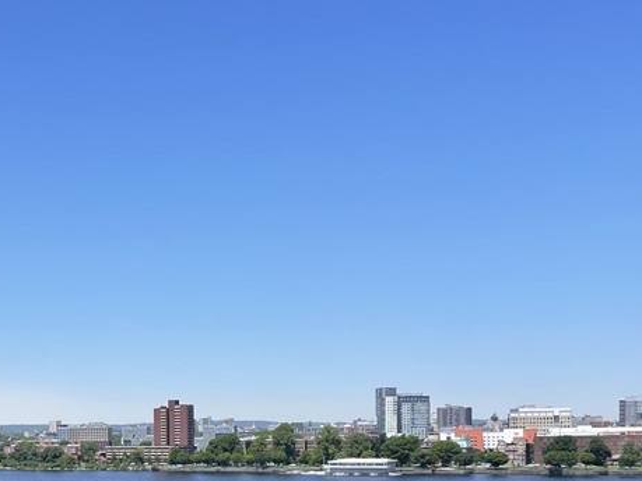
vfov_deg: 24.2
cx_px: 31
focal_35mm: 58
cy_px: 470
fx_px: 1075
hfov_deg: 31.3
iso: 32
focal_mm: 4.2
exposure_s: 1/3509
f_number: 1.6
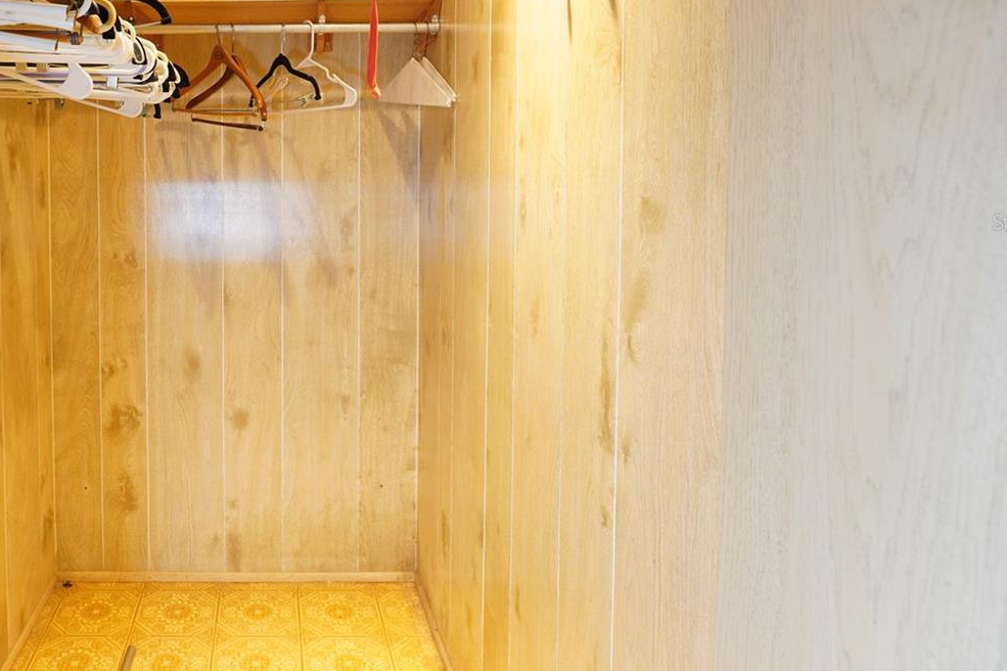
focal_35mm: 27
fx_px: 750
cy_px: 222
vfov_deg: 47.4
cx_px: 266
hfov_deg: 64.2
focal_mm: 11
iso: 800
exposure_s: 1/30
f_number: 4
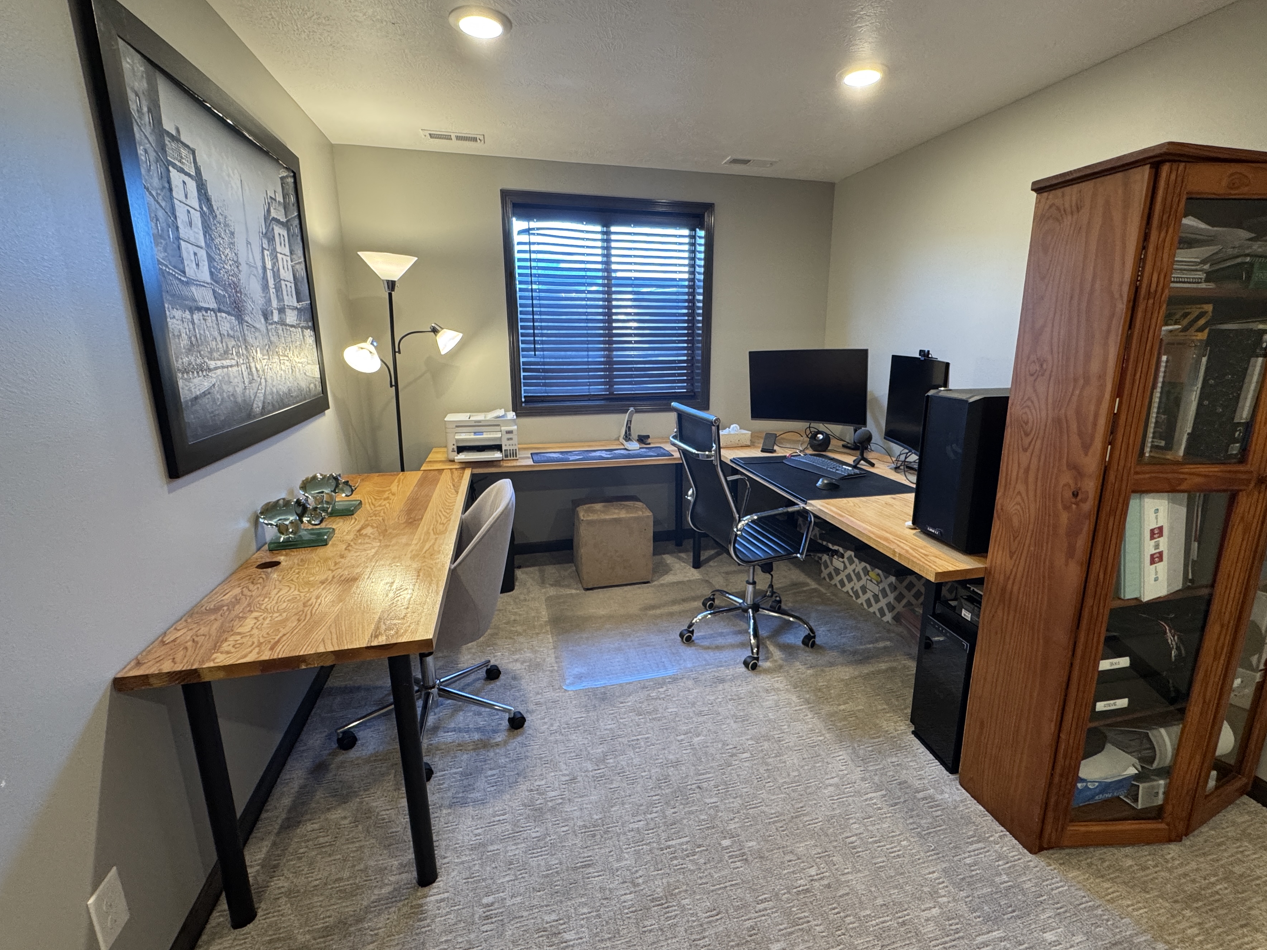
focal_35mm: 16
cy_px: 474
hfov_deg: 94.4
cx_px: 660
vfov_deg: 78.1
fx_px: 586
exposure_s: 1/60
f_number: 2.2
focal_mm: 2.22
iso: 200
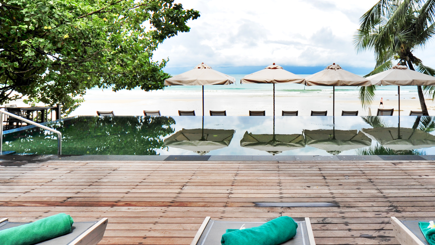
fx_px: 311
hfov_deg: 68.6
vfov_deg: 41.7
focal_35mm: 27
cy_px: 63
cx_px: 275
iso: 200
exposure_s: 1/250
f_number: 11
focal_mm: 17
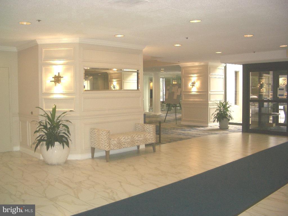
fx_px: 291
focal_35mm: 35
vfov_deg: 40.7
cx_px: 144
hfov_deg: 52.6
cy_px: 108
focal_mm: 5.8
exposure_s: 1/60
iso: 100
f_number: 2.6
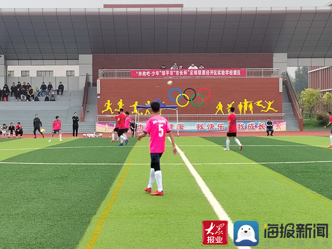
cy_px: 124
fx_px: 1084
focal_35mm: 113
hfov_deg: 17.4
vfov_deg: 13.1
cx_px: 166
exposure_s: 1/100
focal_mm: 5.52
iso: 118
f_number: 1.9
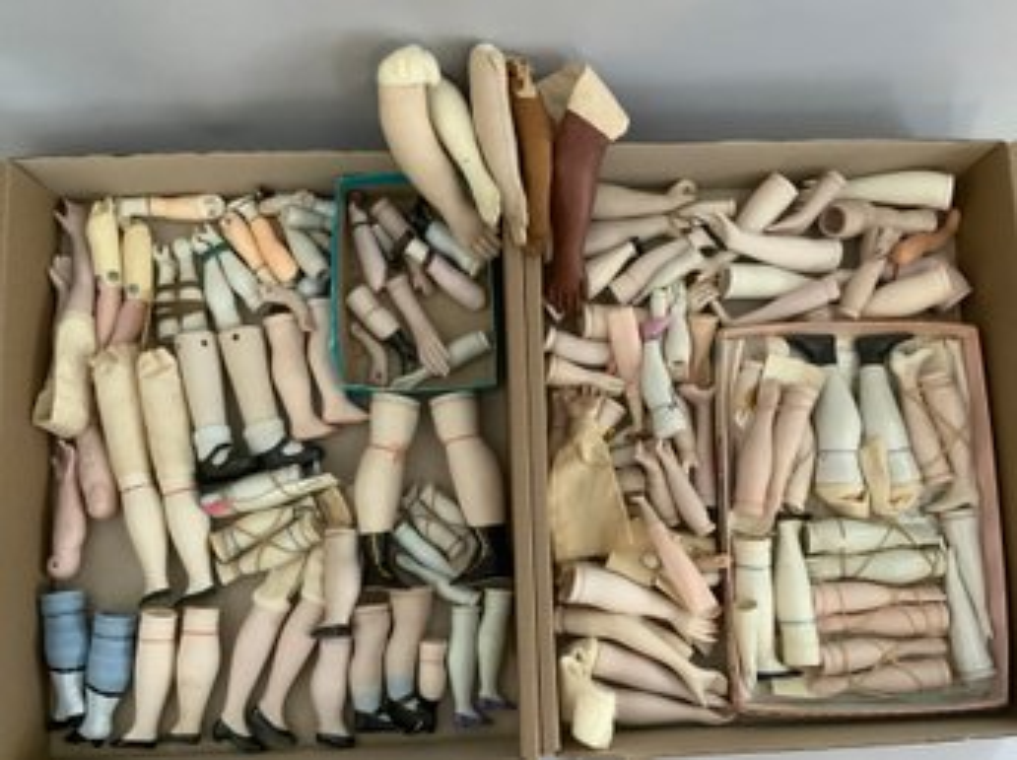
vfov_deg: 48.1
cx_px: 508
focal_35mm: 29
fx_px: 851
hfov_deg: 61.7
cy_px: 380
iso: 200
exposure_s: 1/40
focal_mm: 3
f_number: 1.8
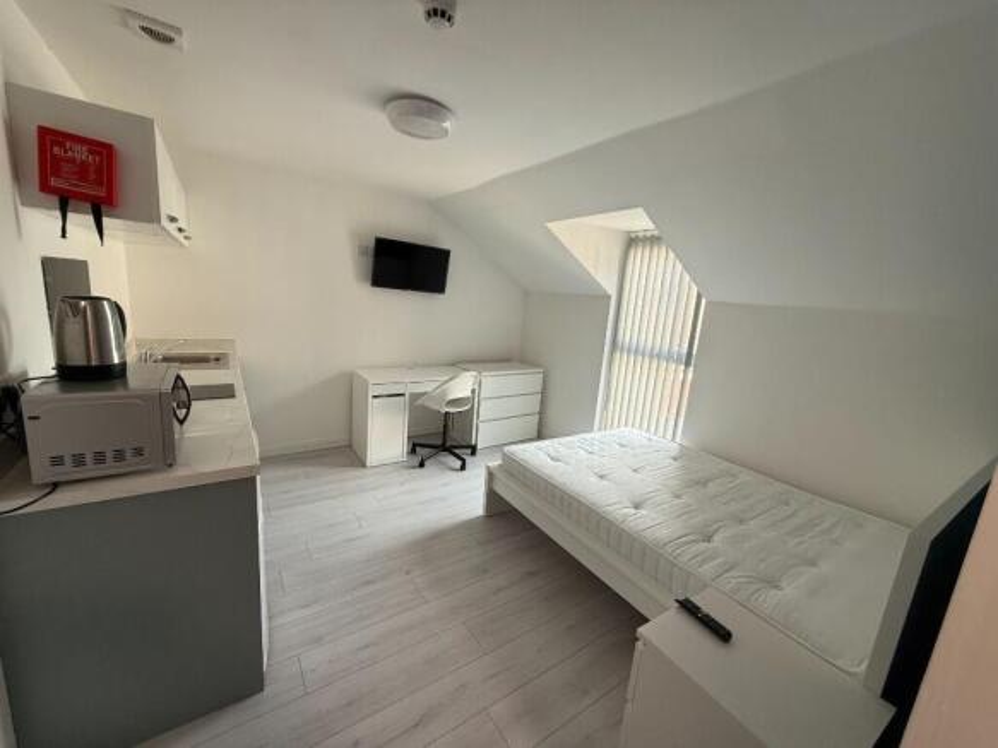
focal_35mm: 14
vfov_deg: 85.7
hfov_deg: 102.1
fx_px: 404
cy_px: 374
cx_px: 499
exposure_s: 1/99
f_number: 2.2
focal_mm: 2.22
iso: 125
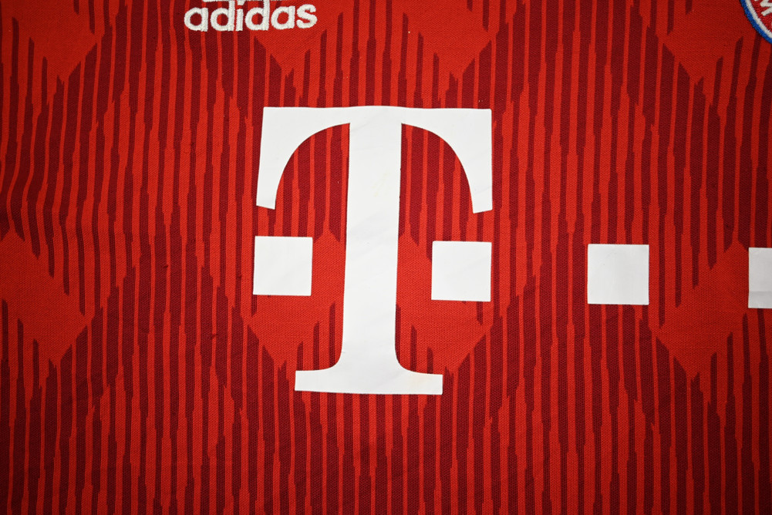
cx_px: 386
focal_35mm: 30
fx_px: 643
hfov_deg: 61.9
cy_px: 258
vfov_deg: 43.6
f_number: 4.8
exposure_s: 1/125
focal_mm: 30
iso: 200
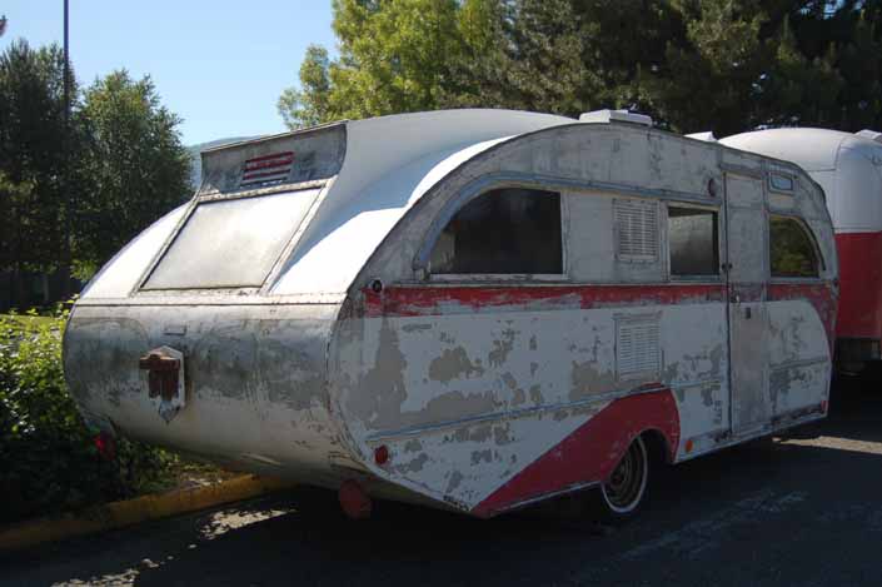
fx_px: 955
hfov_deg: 49.6
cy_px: 294
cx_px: 441
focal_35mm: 39
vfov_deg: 34.2
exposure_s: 1/1250
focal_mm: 26
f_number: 4
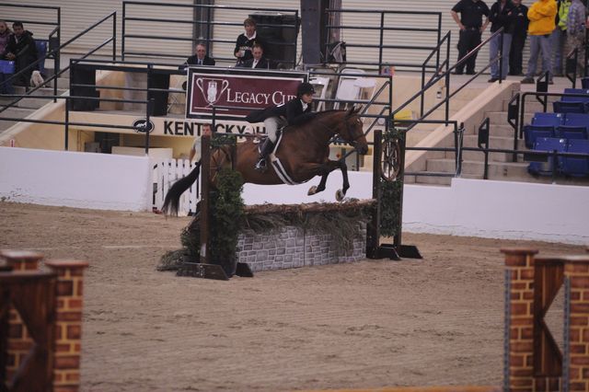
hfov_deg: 10.3
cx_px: 294
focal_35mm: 200
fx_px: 3270
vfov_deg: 6.9
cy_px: 196
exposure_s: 1/400
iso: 5000
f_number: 2.8
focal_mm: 200
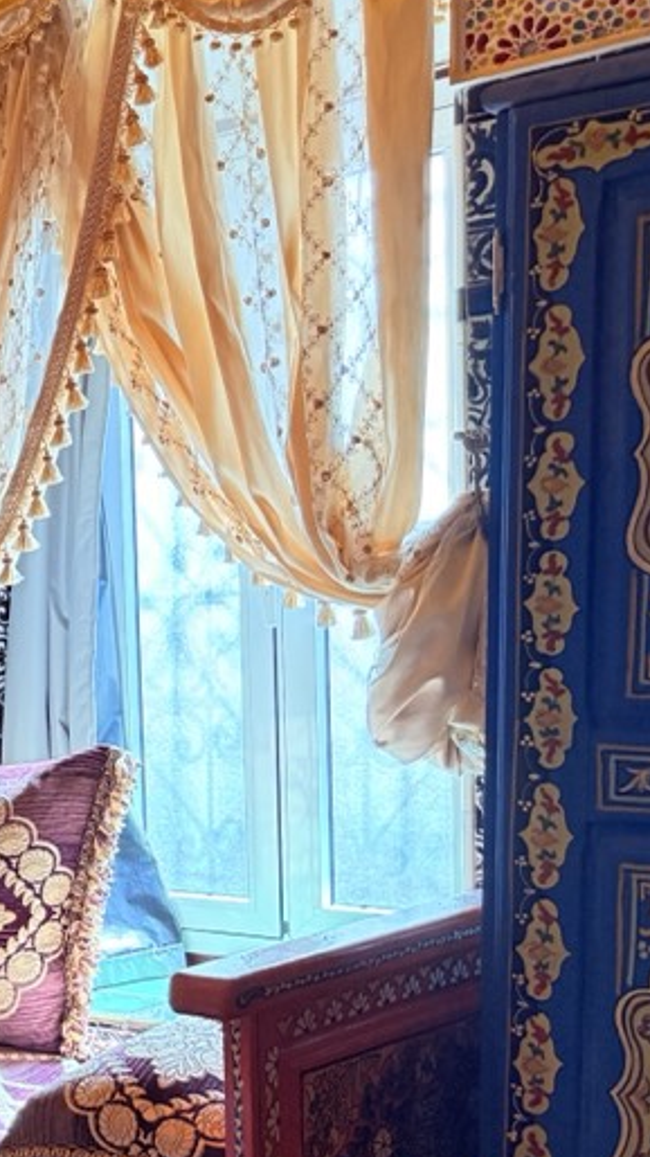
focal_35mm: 61
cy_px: 799
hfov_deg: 15.9
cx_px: -605
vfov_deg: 34.0
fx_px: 1870
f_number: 1.78
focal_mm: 6.76
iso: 250
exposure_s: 1/100
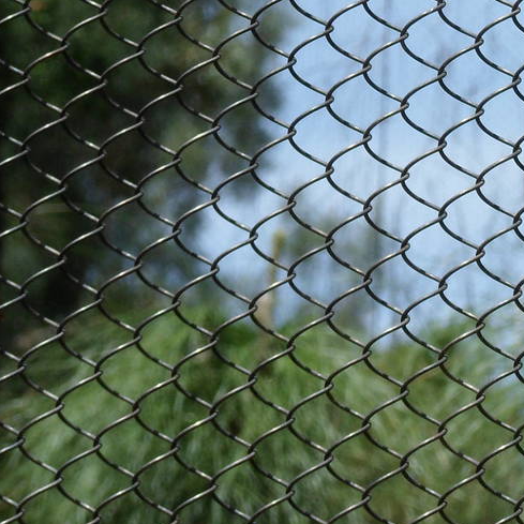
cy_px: -35
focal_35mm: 376
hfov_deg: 4.6
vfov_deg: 4.6
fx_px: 6439
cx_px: 734
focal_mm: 22.5
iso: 80
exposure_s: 1/350
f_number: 5.4
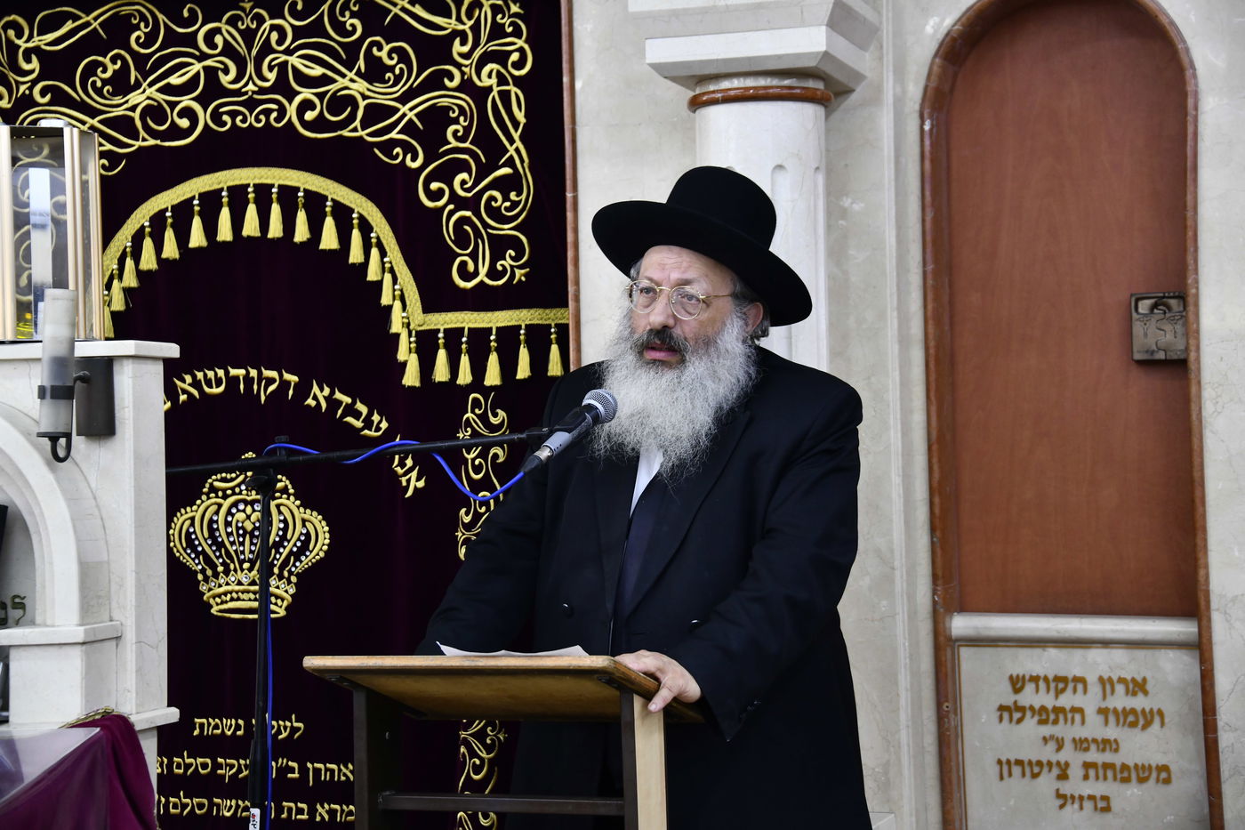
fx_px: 2835
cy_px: 415
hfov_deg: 24.8
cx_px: 622
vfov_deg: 16.6
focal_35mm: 82
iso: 800
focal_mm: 82
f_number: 5.6
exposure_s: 1/100
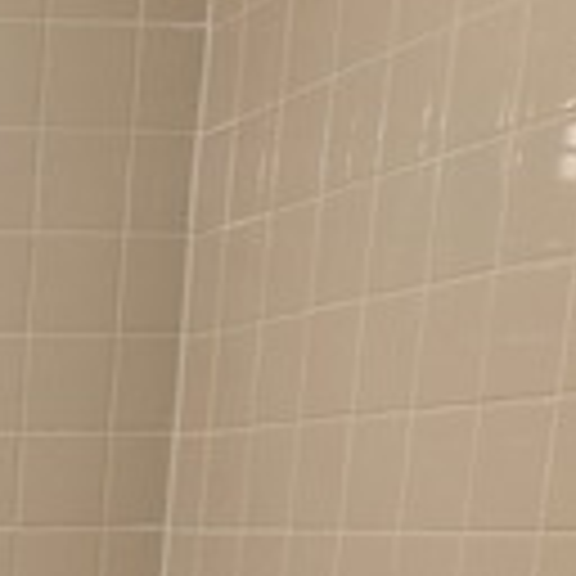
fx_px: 1920
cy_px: 1040
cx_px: -405
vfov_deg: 14.9
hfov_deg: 15.2
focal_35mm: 102
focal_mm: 5.4
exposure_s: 1/120
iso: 400
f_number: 1.8
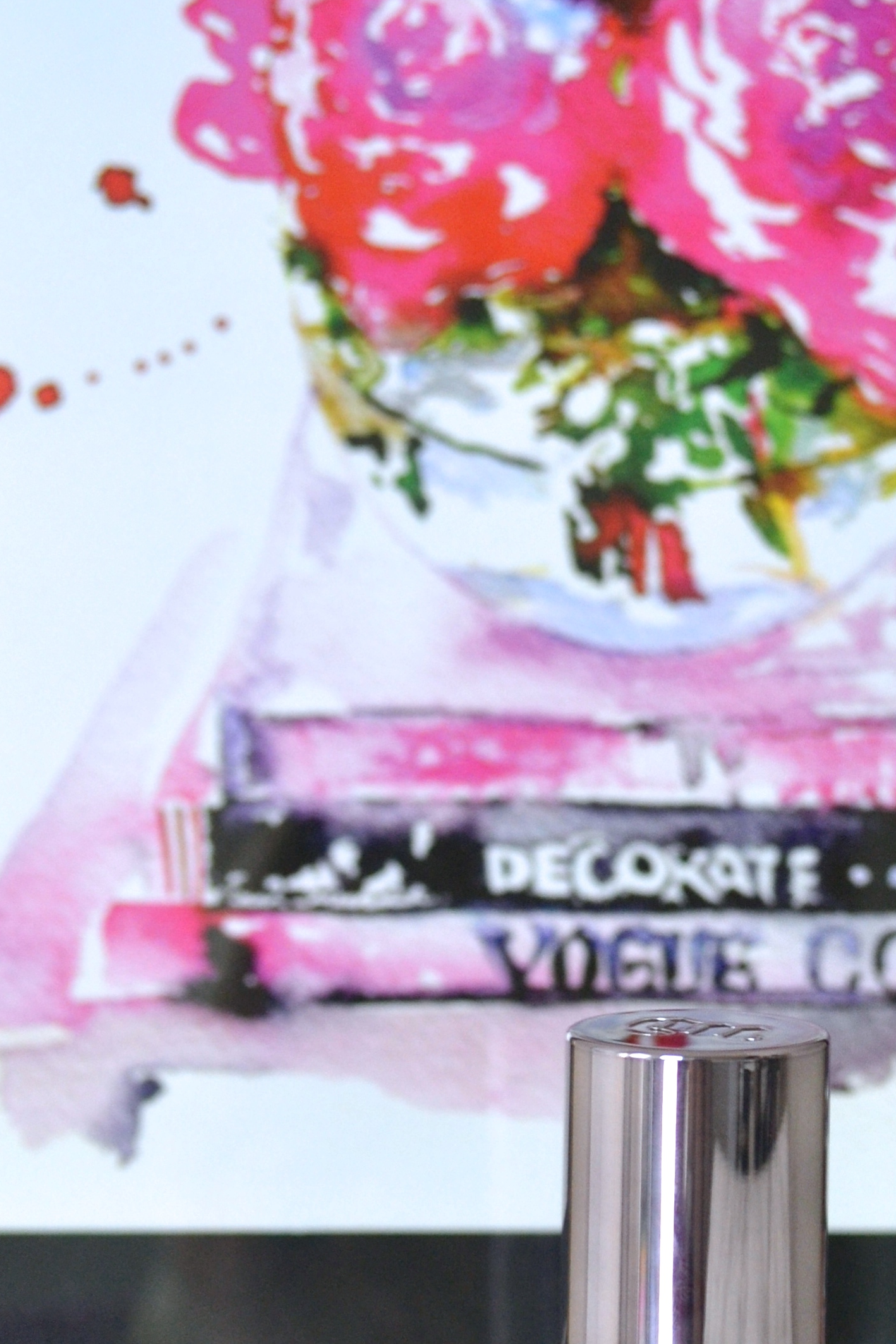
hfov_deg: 13.1
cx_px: 780
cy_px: 879
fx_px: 3882
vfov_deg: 19.6
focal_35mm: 104
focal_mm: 32
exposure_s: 1/125
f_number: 5.6
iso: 400
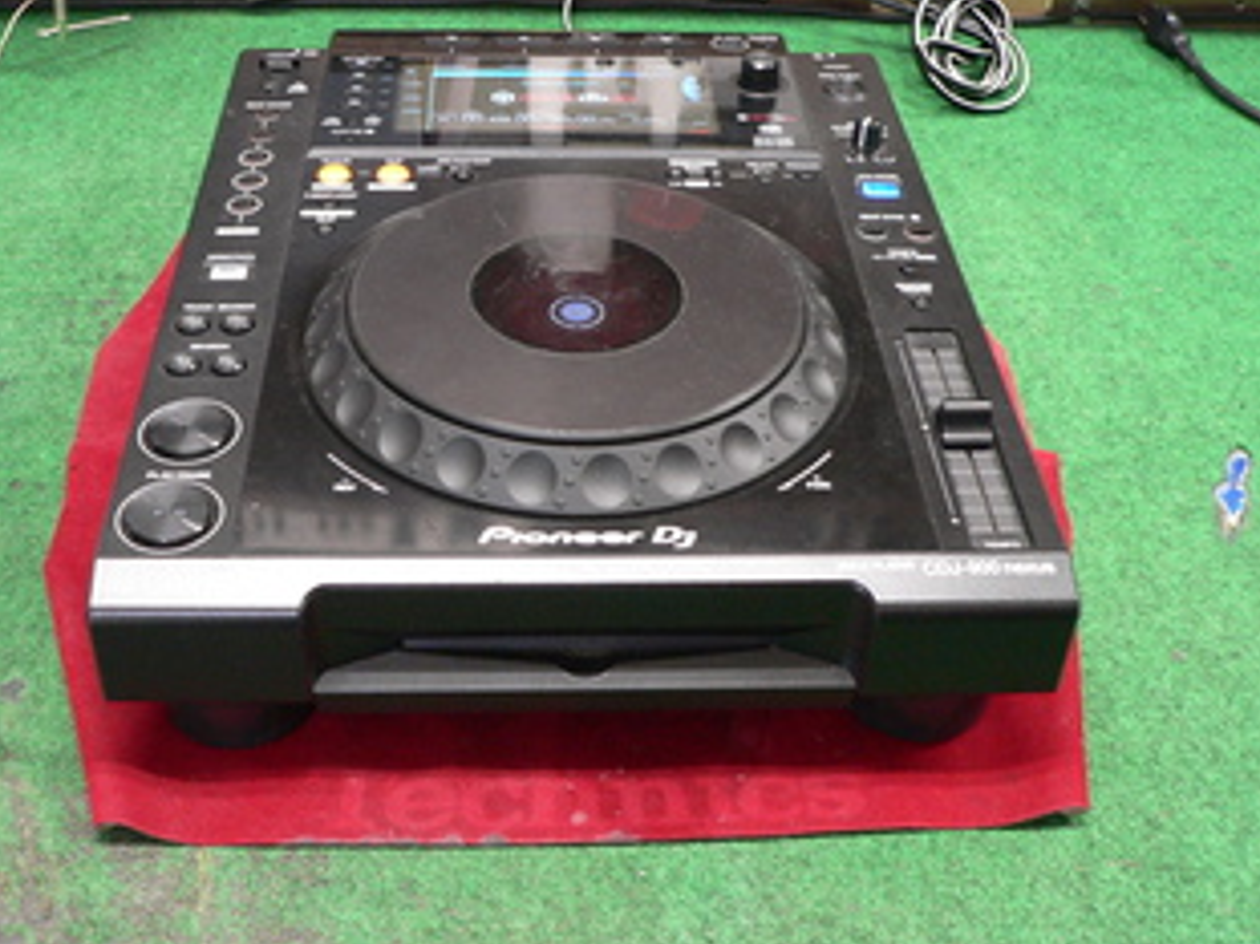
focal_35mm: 44
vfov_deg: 32.8
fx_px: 1601
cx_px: 571
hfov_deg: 42.9
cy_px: 379
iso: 200
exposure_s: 1/8
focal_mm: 6
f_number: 2.8
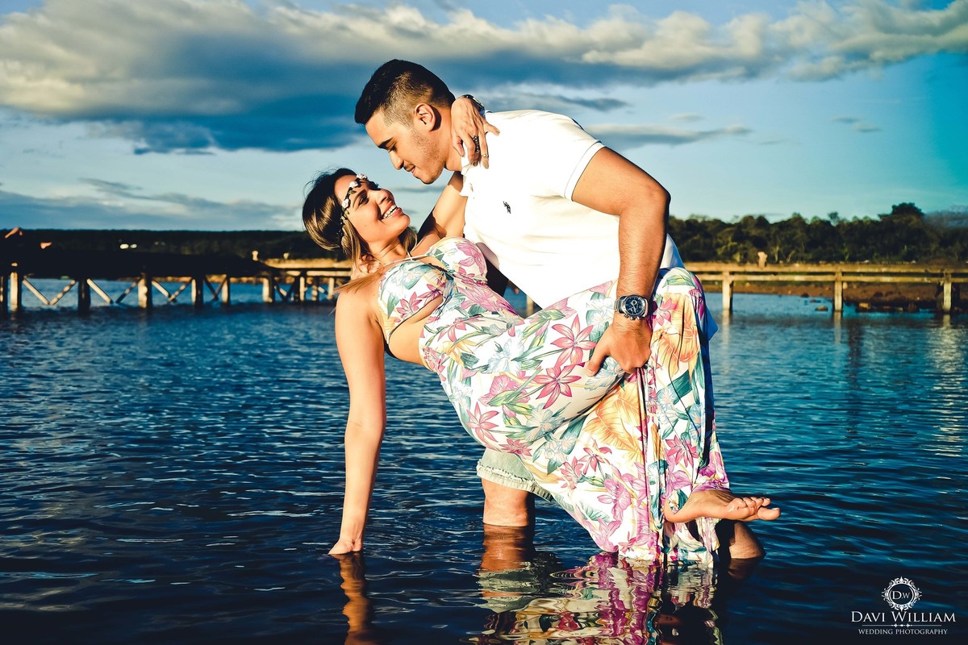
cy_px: 322
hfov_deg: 48.5
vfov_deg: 33.4
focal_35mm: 40
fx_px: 1075
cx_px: 484
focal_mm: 26.5
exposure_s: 1/1000
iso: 100
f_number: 3.2
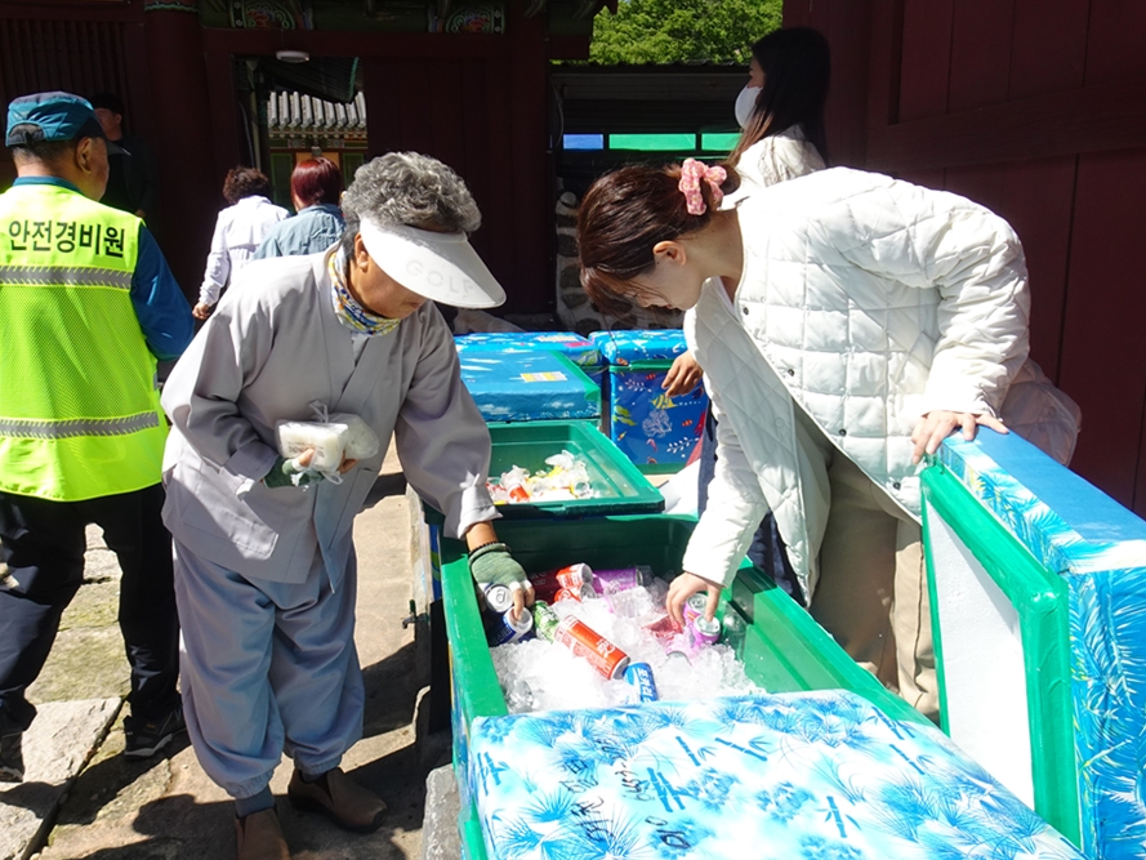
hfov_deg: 65.3
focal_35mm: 27
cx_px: 556
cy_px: 409
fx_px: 894
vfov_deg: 51.3
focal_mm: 4.25
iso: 80
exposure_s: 1/640
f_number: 3.5
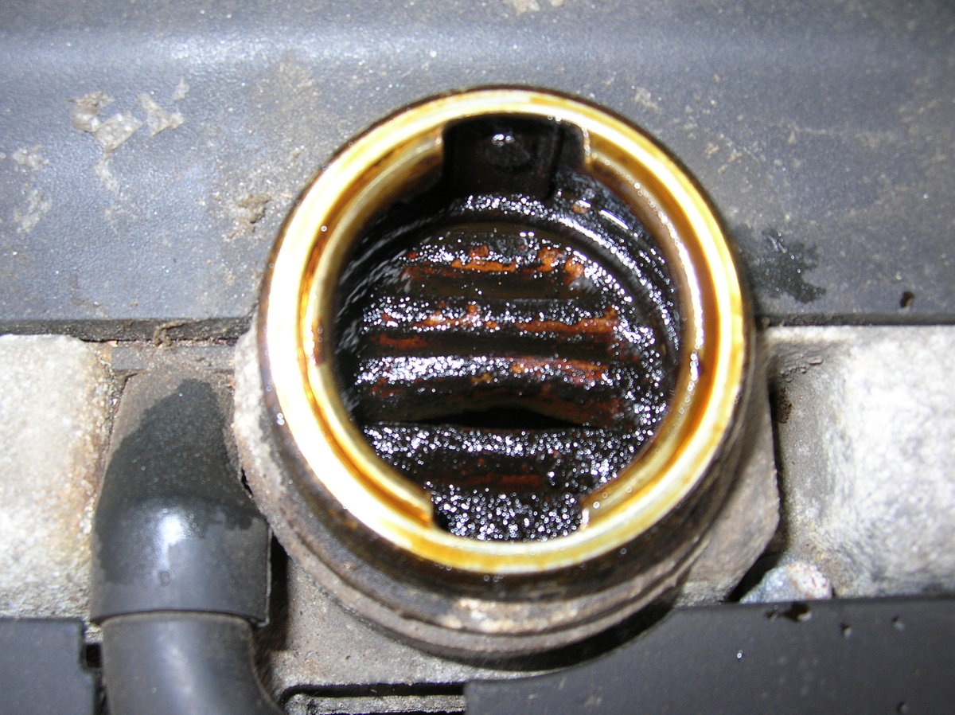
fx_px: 992
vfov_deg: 39.6
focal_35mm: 36
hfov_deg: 51.4
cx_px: 478
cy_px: 358
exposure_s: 1/60.1
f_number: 2.7
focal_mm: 6
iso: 50
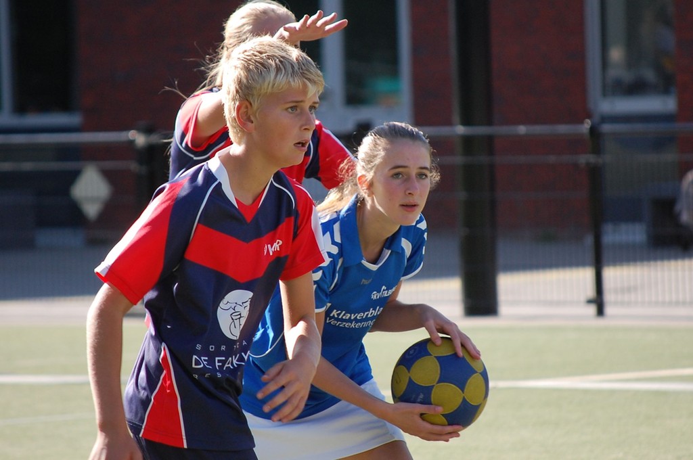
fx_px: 5768
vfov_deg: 4.6
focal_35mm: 300
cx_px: 346
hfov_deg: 6.9
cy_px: 230
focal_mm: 200
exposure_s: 1/640
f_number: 5.6
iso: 400
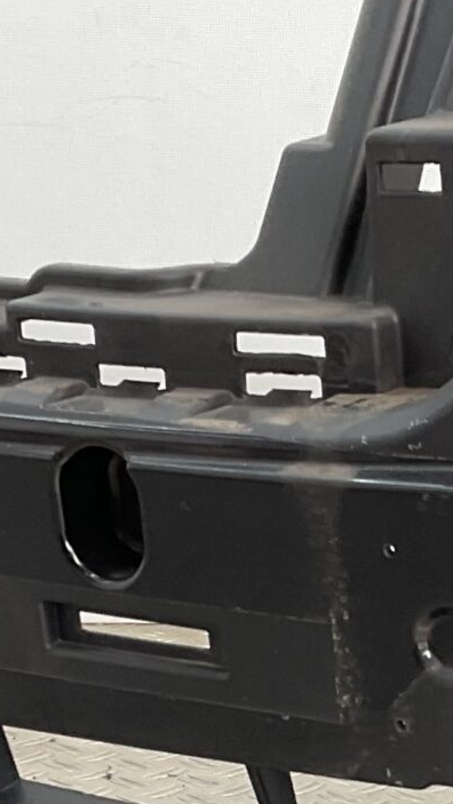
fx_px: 2453
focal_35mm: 115
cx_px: 581
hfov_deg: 10.3
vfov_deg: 18.3
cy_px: 755
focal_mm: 3
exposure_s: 1/100
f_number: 1.8
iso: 25
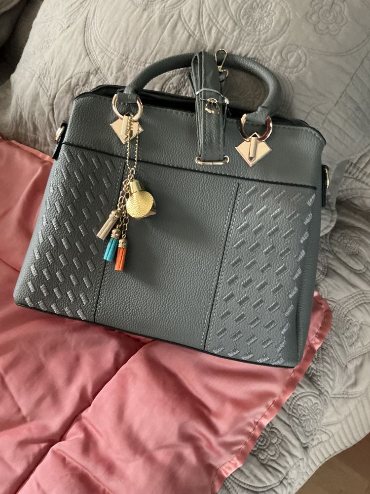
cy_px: 247
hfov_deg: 49.7
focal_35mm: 28
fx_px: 399
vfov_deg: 63.4
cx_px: 185
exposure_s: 1/30
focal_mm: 3
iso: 400
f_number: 1.8
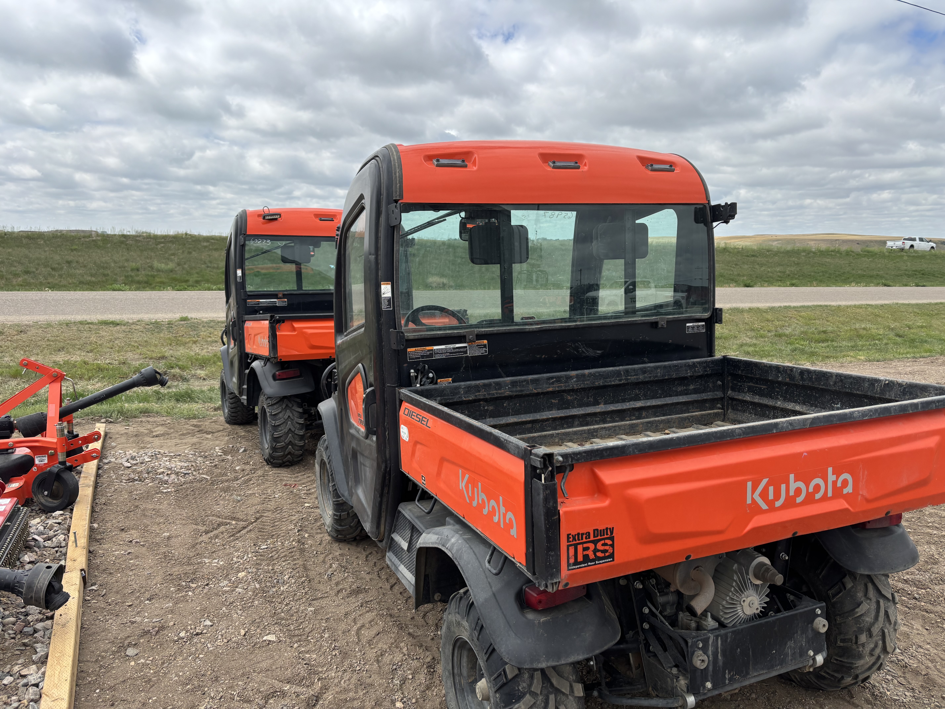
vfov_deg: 53.1
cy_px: 354
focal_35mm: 26
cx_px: 472
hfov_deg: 67.3
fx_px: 710
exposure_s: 1/2710
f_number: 1.6
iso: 50
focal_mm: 5.96
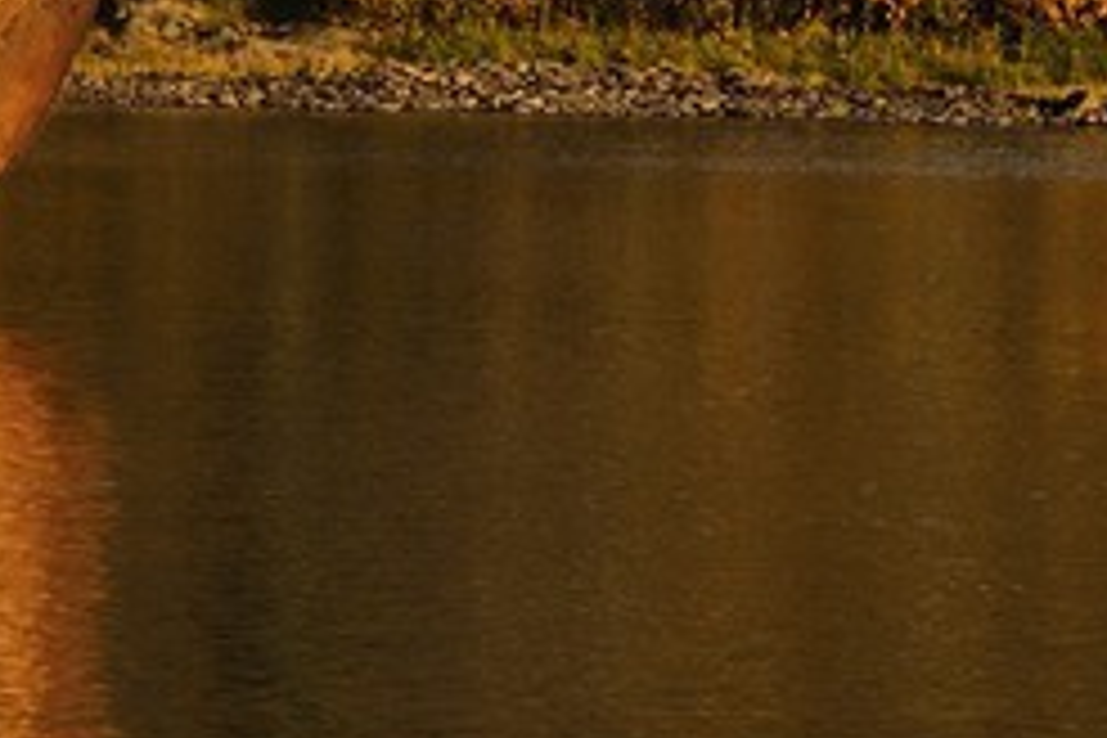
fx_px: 13990
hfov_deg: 4.5
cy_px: -1413
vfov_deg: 3.0
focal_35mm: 455
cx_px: -1102
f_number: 13
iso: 200
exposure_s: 1/160
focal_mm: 70
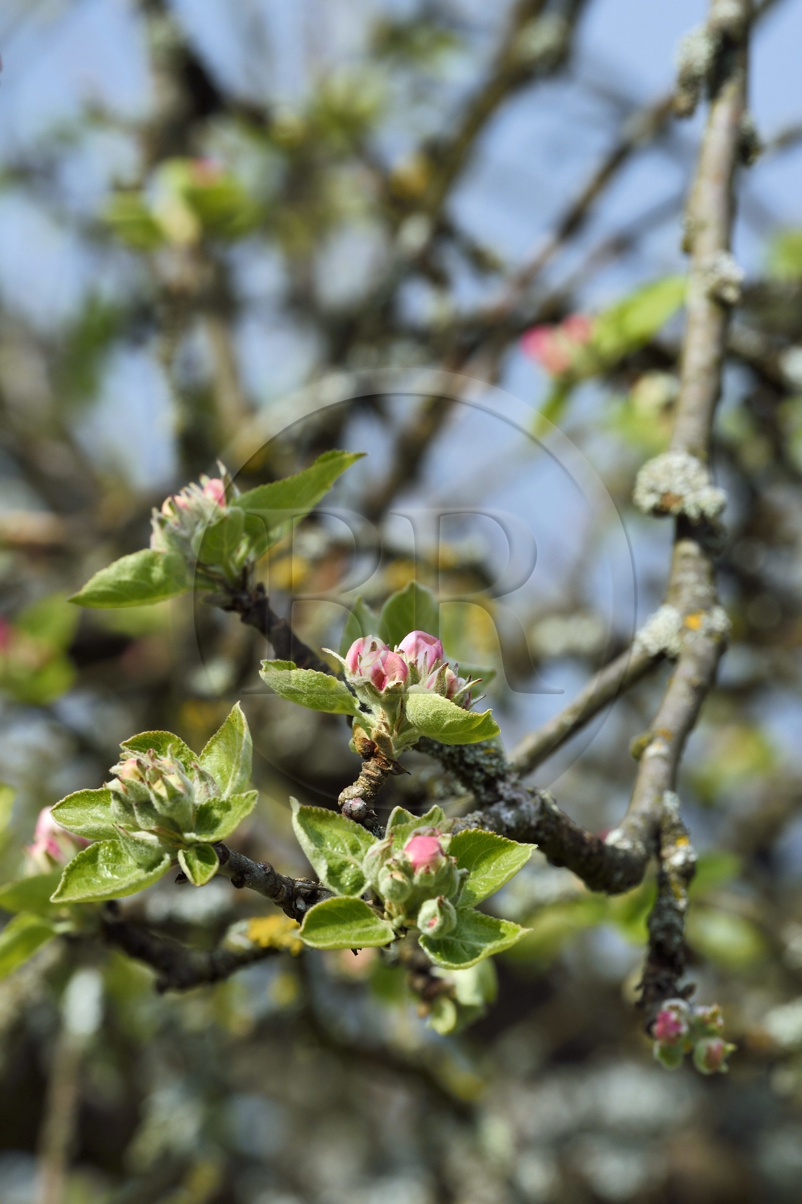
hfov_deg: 6.9
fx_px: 6683
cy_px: 602
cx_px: 401
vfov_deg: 10.3
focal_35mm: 200
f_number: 13
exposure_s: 1/320
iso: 400
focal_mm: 200
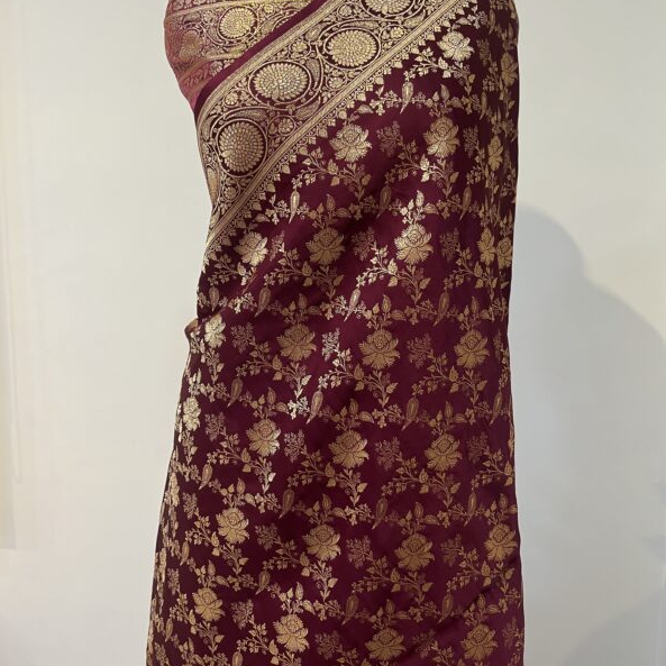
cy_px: 223
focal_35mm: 31
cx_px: 332
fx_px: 675
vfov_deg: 51.6
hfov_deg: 52.5
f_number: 1.6
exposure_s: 1/50
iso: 64
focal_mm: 5.1
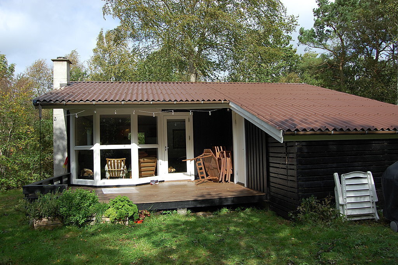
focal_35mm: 27
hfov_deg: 67.4
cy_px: 132
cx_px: 199
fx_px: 298
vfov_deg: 47.9
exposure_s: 1/250
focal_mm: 18
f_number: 8
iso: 200
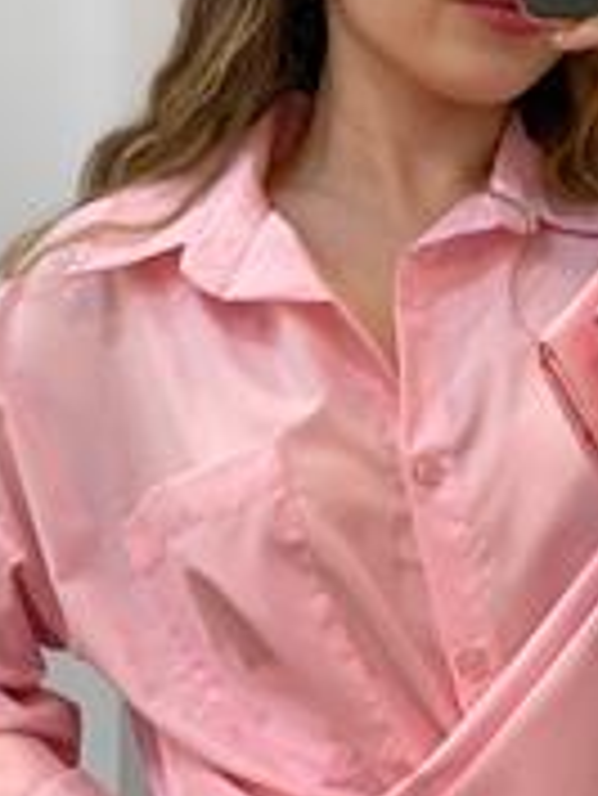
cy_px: 371
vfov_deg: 16.3
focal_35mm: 121
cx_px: 396
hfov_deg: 12.2
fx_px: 2784
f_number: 2
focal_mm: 6
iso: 80
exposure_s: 1/100
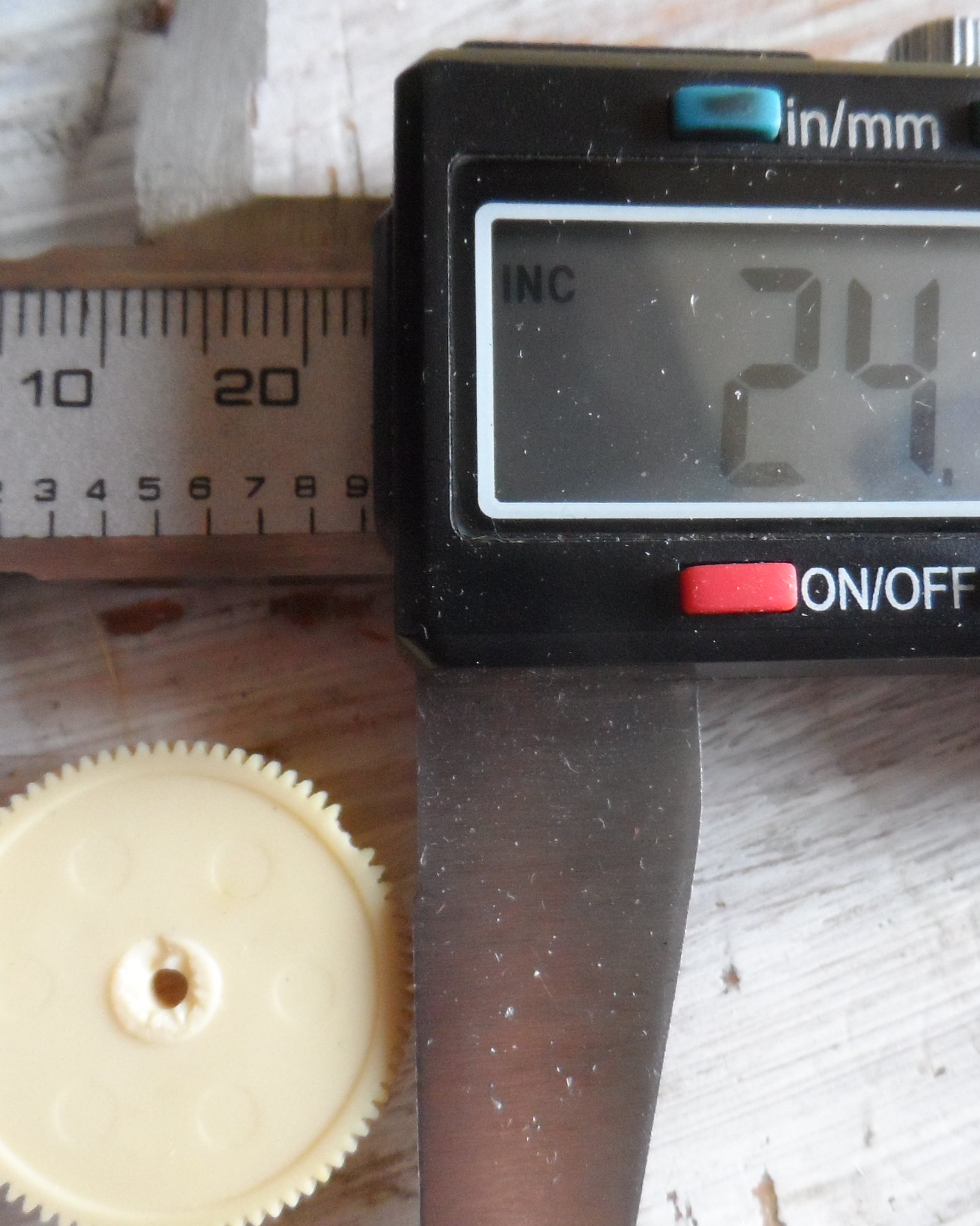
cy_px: 607
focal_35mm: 34
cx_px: 584
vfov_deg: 52.8
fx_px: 1233
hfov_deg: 43.2
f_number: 3.2
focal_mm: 4
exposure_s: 1/30
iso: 400
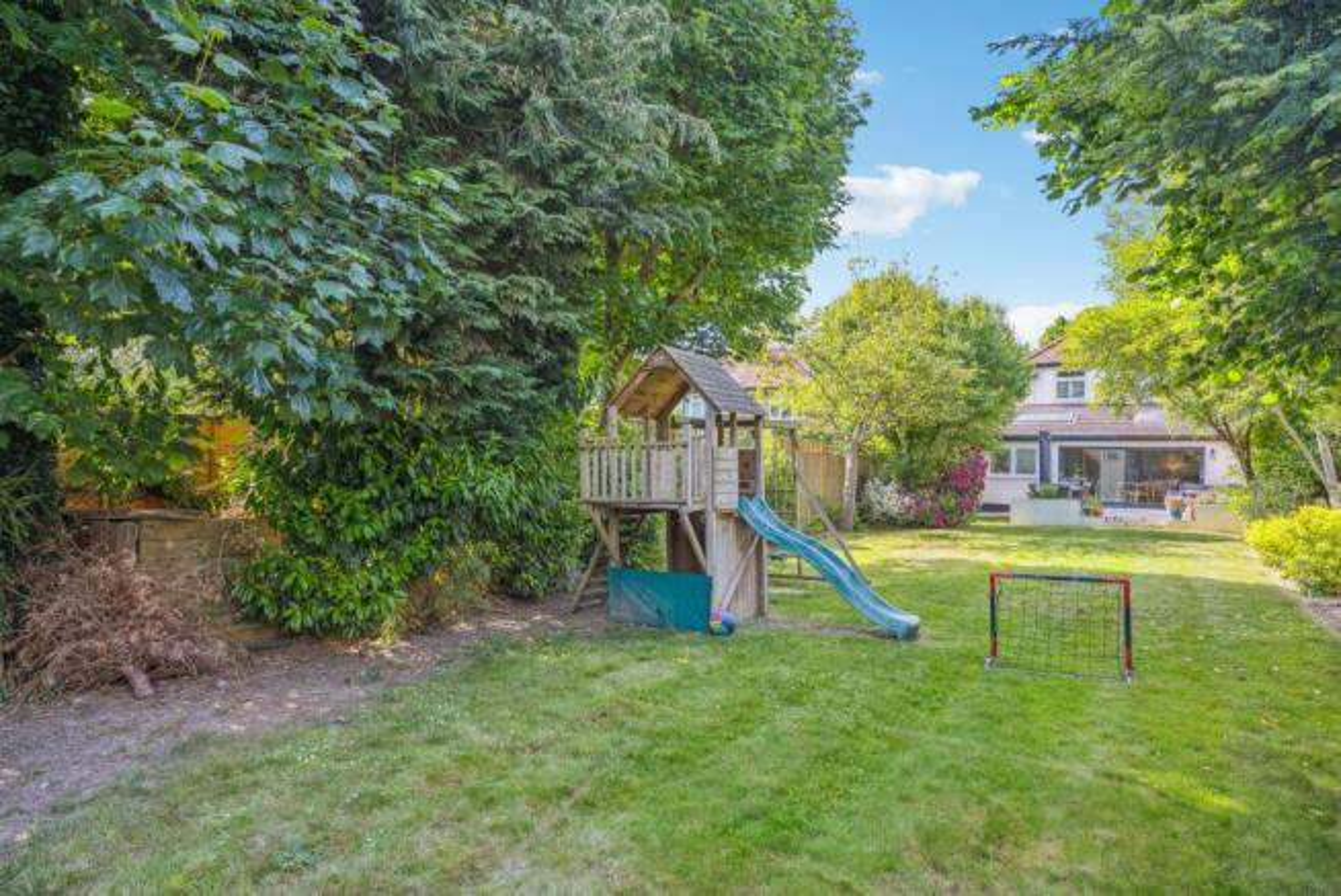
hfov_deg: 80.4
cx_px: 670
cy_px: 448
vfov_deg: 58.9
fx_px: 794
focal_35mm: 21
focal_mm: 21.3
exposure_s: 1/125
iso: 400
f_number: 8
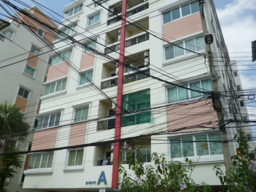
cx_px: 131
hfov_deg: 61.6
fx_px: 215
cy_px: 96
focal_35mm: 29
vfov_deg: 48.2
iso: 100
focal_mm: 5
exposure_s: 1/160
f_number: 9
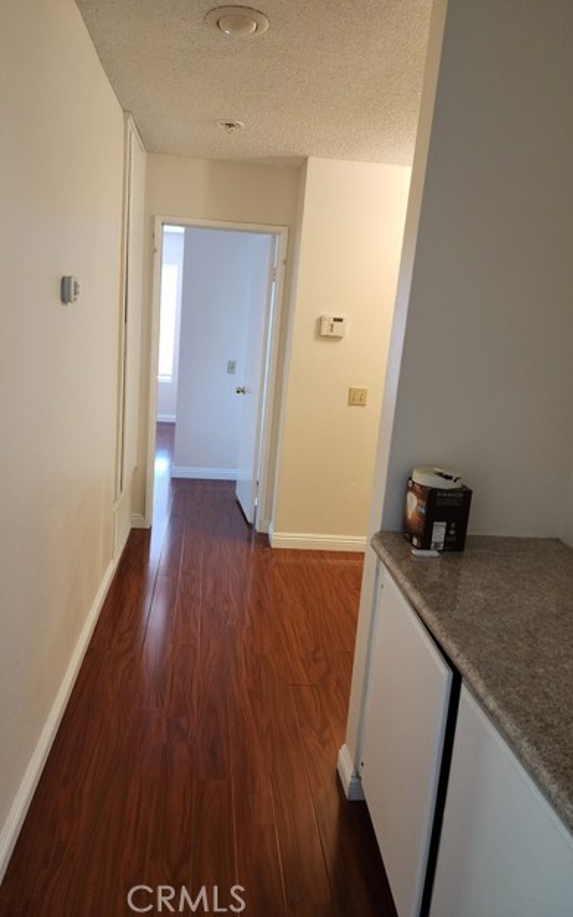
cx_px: 241
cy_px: 450
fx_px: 625
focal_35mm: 25
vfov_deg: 72.5
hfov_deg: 49.1
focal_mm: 6.4
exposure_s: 1/120
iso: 400
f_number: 1.8
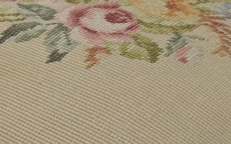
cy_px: 48
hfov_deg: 14.6
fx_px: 899
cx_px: 109
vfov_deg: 9.2
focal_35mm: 143
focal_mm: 55
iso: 800
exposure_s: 1/80
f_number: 8
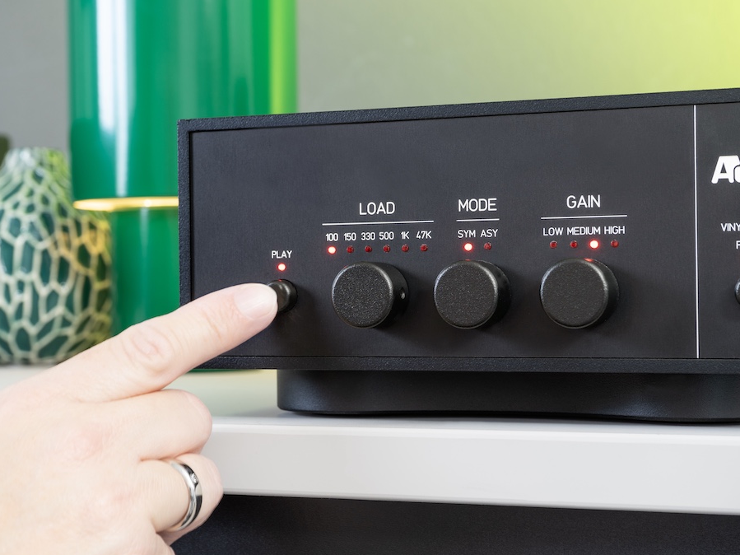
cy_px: 280
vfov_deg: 21.3
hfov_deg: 28.2
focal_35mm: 69
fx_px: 1475
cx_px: 352
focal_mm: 63
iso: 125
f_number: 11
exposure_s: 1
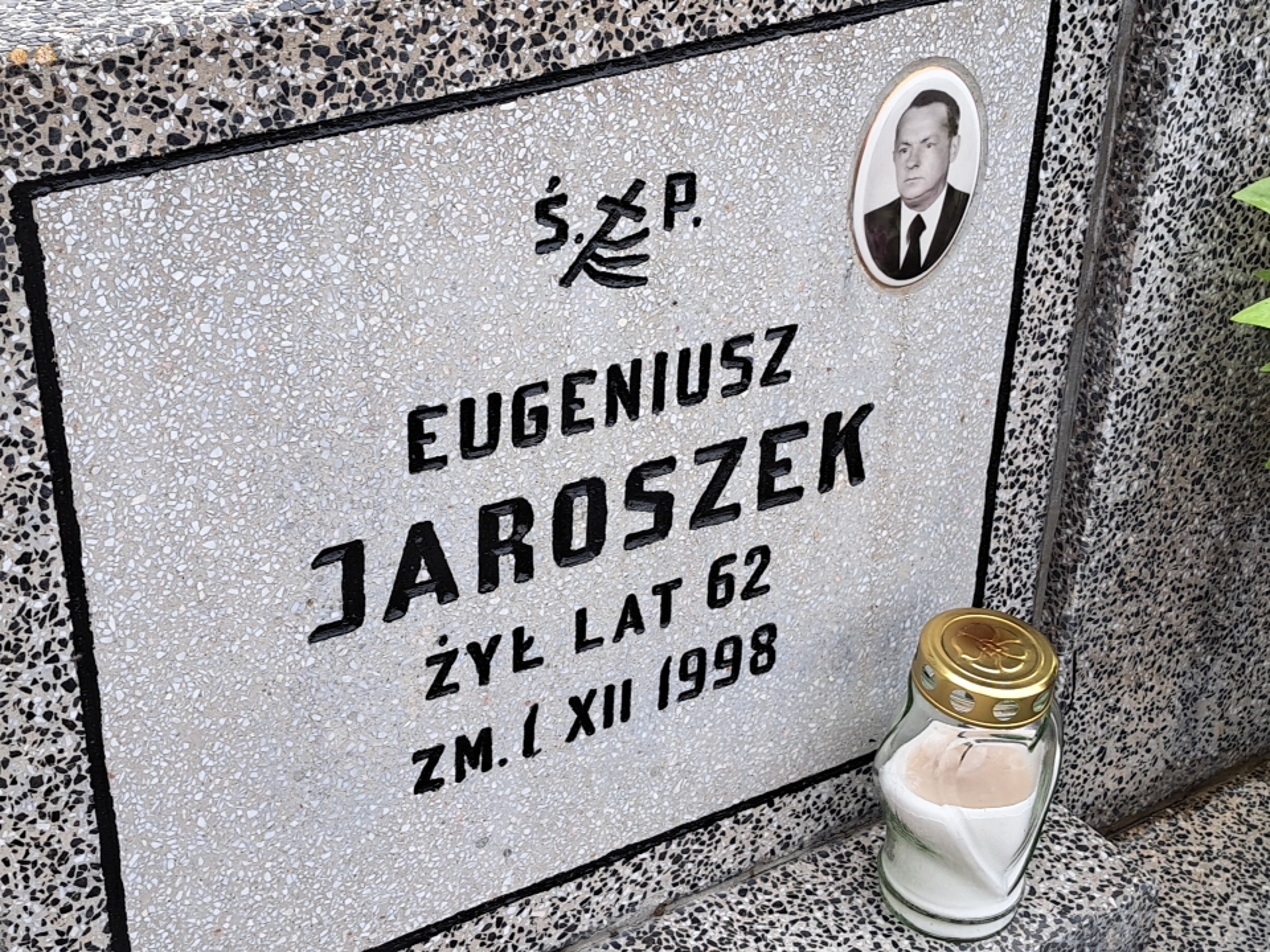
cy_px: 476
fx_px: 881
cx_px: 635
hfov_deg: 71.6
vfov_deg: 56.8
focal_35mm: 24
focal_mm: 5.23
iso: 50
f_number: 1.8
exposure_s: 1/275
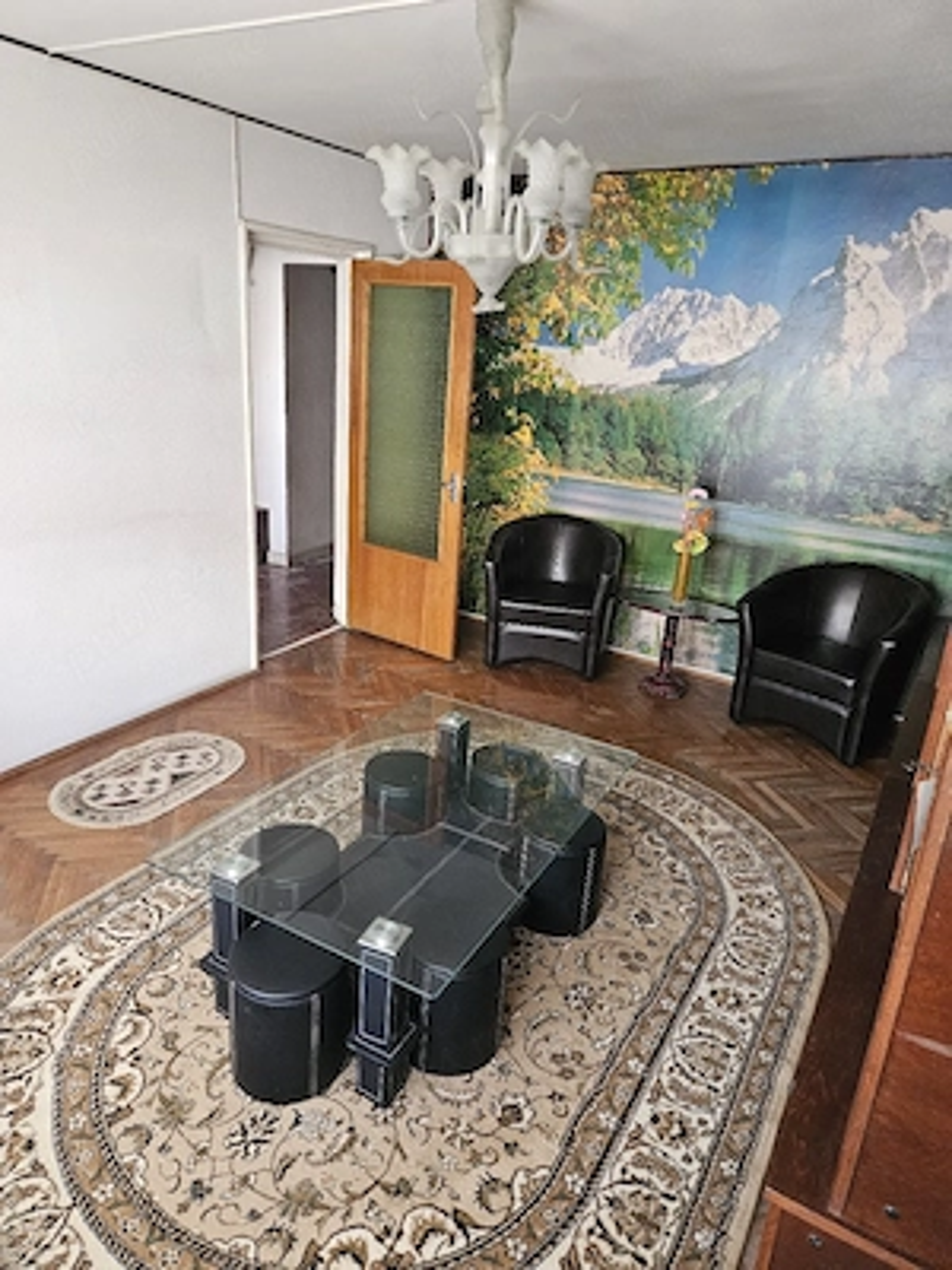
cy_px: 635
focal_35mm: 23
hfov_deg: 58.9
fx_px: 843
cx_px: 476
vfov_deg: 73.9
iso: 1000
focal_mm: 5.4
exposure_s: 1/101
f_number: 1.8
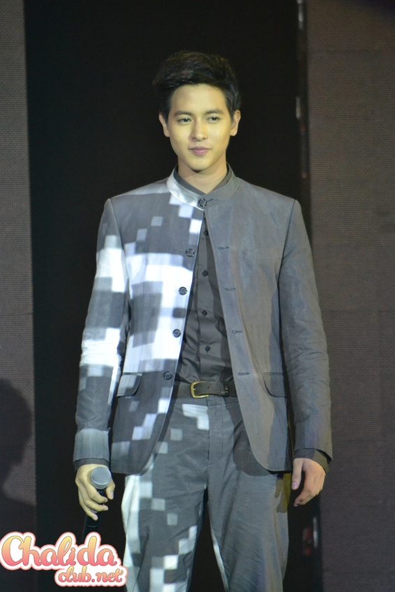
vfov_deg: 4.3
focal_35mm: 474
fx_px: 7794
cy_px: 281
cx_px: 199
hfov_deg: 2.9
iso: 3200
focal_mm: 300
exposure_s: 1/160
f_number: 5.6
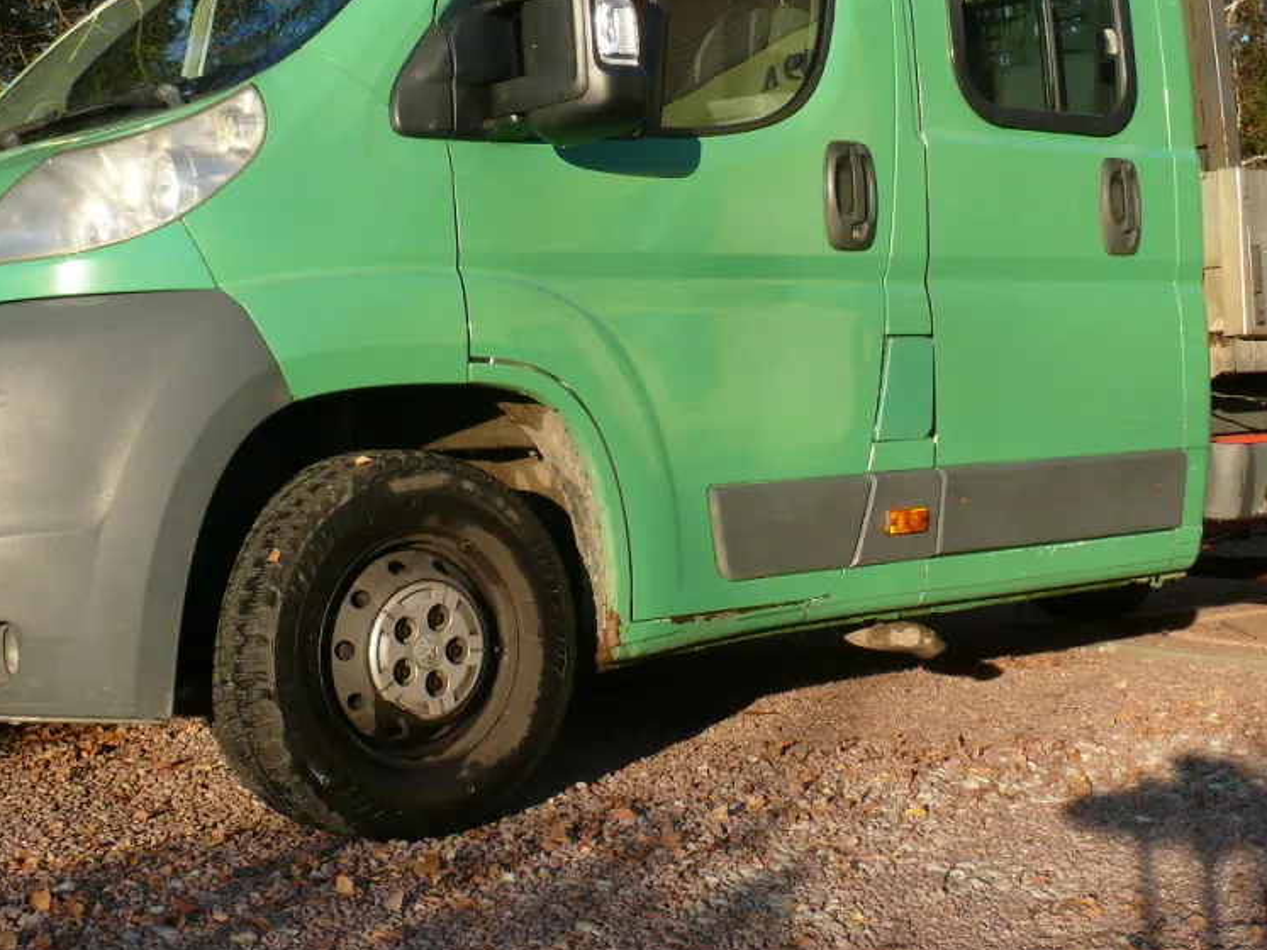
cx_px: 700
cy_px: 334
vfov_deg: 24.3
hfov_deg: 32.2
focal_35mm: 60
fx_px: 2196
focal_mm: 7.4
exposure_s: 1/200
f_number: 5
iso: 100
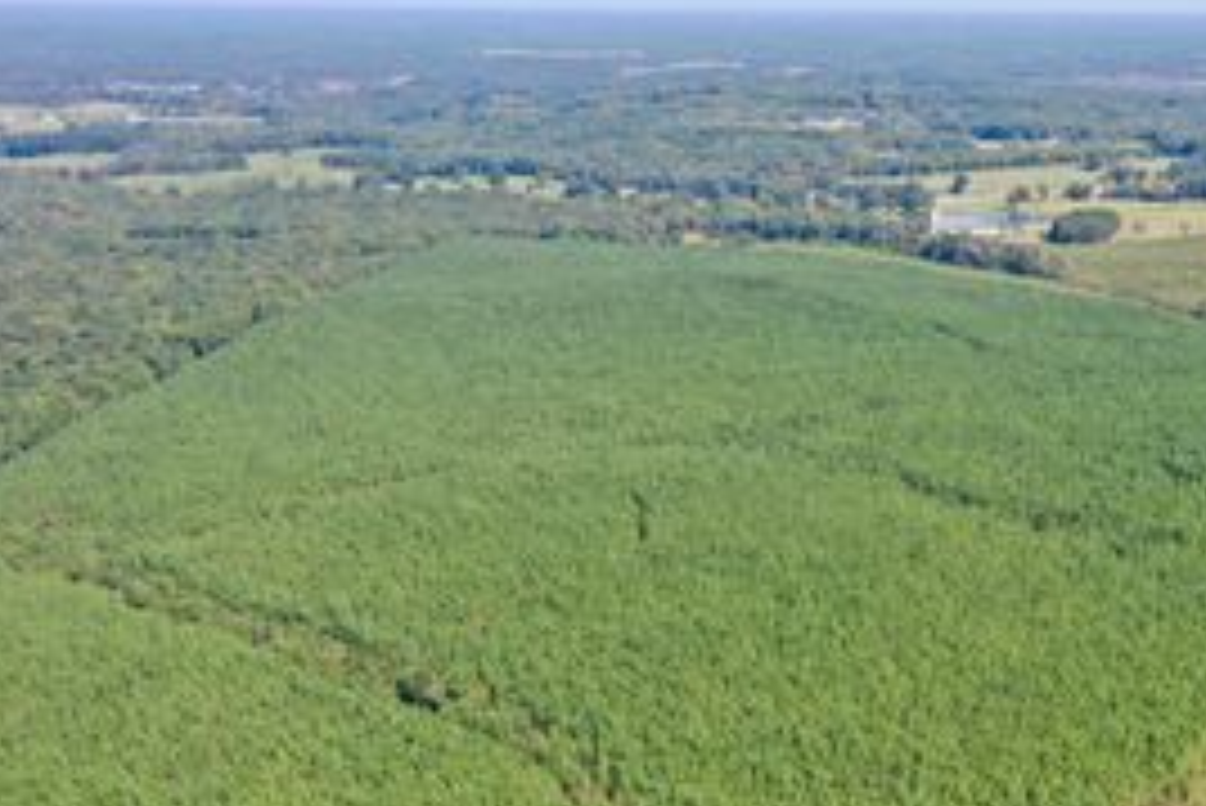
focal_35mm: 45
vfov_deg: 29.8
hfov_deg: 42.0
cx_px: 934
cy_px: 480
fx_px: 1508
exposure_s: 1/320
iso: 100
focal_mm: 10.26
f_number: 5.6
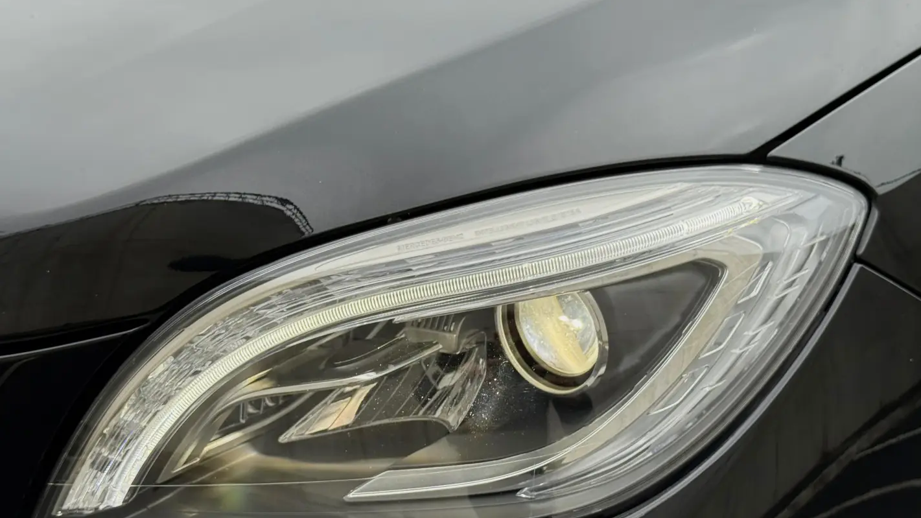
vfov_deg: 22.5
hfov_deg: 39.2
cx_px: 466
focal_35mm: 53
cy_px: 339
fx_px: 1294
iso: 64
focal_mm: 6.76
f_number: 1.78
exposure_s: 1/506
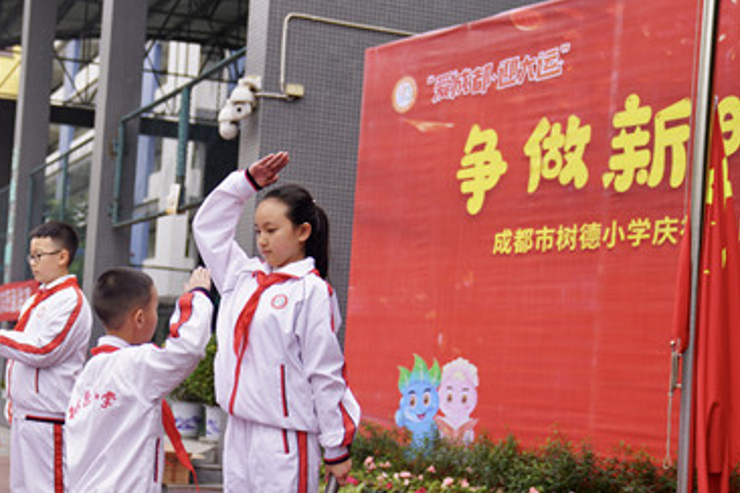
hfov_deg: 30.9
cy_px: 337
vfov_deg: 21.1
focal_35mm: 64
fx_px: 1315
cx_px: 194
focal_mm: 39
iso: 160
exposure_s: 1/400
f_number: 2.8
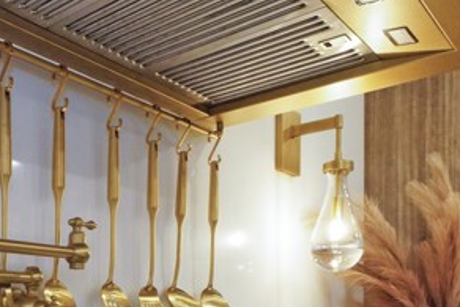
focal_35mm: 41
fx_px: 524
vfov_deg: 30.5
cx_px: 5
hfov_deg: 41.5
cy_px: 304
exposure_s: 1/50
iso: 2000
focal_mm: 9
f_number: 7.1
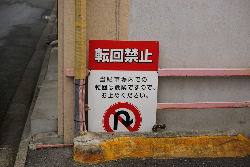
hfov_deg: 37.9
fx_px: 364
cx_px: 125
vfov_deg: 25.7
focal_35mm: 52
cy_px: 84
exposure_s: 1/500
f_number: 2.8
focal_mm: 35
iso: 100
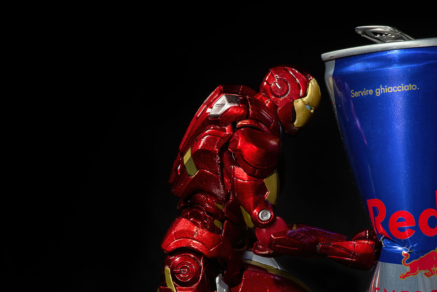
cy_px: 242
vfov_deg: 7.7
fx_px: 2174
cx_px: 268
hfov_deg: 11.5
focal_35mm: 179
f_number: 18
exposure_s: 1/100
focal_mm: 105
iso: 64
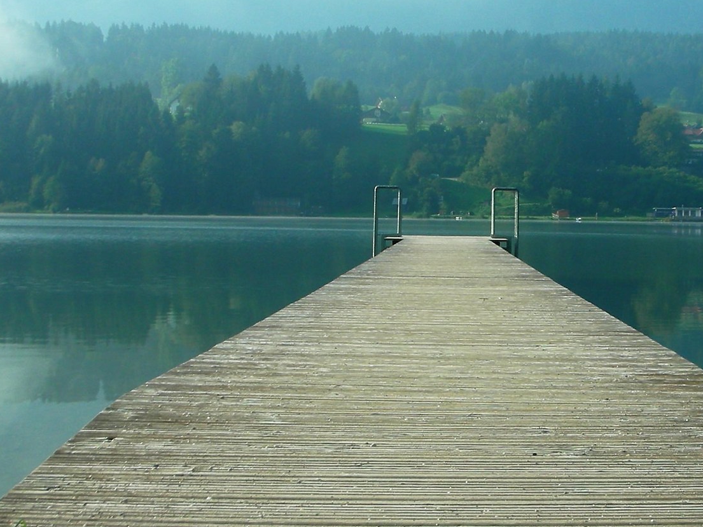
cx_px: 443
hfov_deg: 25.6
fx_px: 1544
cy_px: 245
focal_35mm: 76
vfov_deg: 19.4
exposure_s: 1/69.3
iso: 50
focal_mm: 5.8
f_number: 8.5
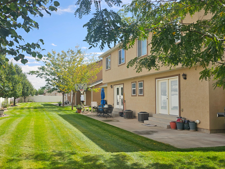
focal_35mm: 31
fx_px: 201
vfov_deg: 45.4
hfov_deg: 57.6
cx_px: 84
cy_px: 94
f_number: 1.7
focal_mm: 6.3
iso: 10
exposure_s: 1/509
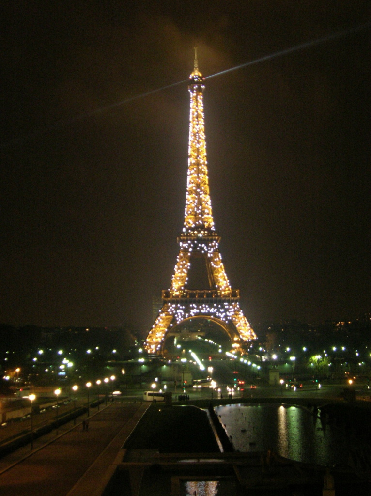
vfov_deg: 49.0
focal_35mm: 38
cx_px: 186
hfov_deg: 37.7
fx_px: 544
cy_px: 248
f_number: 3
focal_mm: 6.4
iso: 200
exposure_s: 1/3.9
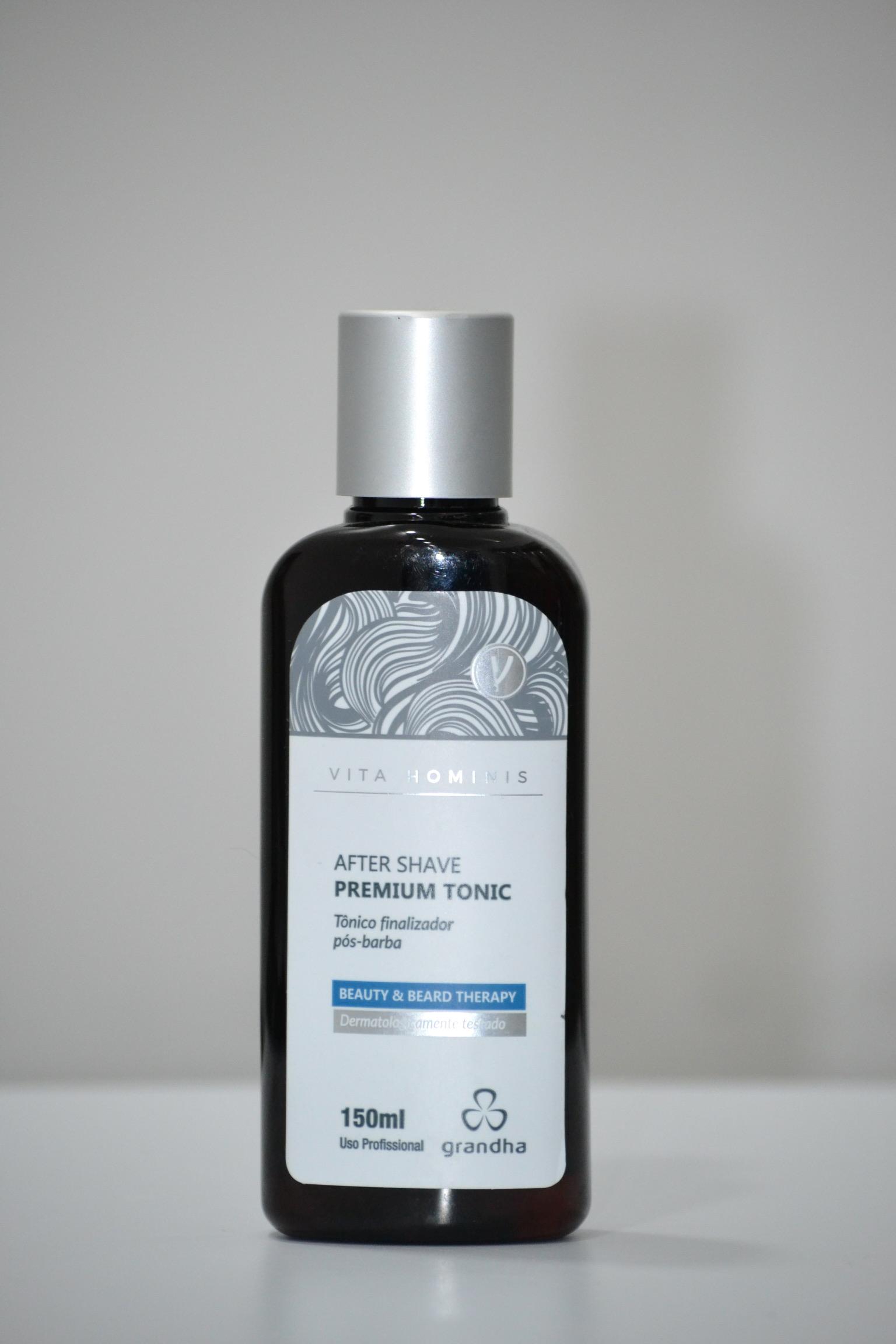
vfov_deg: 12.5
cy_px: 672
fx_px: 6160
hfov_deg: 8.3
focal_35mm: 165
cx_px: 448
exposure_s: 1/160
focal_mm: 110
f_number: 5
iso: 1600
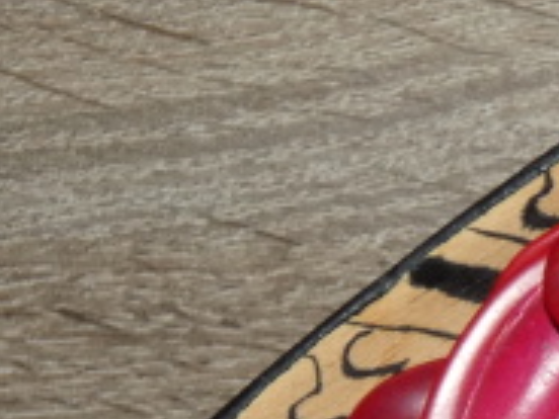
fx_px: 2180
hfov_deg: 13.6
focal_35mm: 135
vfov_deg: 10.8
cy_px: 531
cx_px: 872
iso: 80
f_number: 3.3
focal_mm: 5.5
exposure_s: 1/125
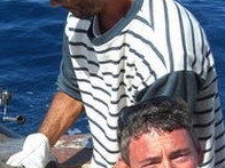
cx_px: 44
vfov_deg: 12.1
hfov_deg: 16.0
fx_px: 793
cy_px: 146
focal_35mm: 122
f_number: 4
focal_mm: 7.9
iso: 80
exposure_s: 1/640
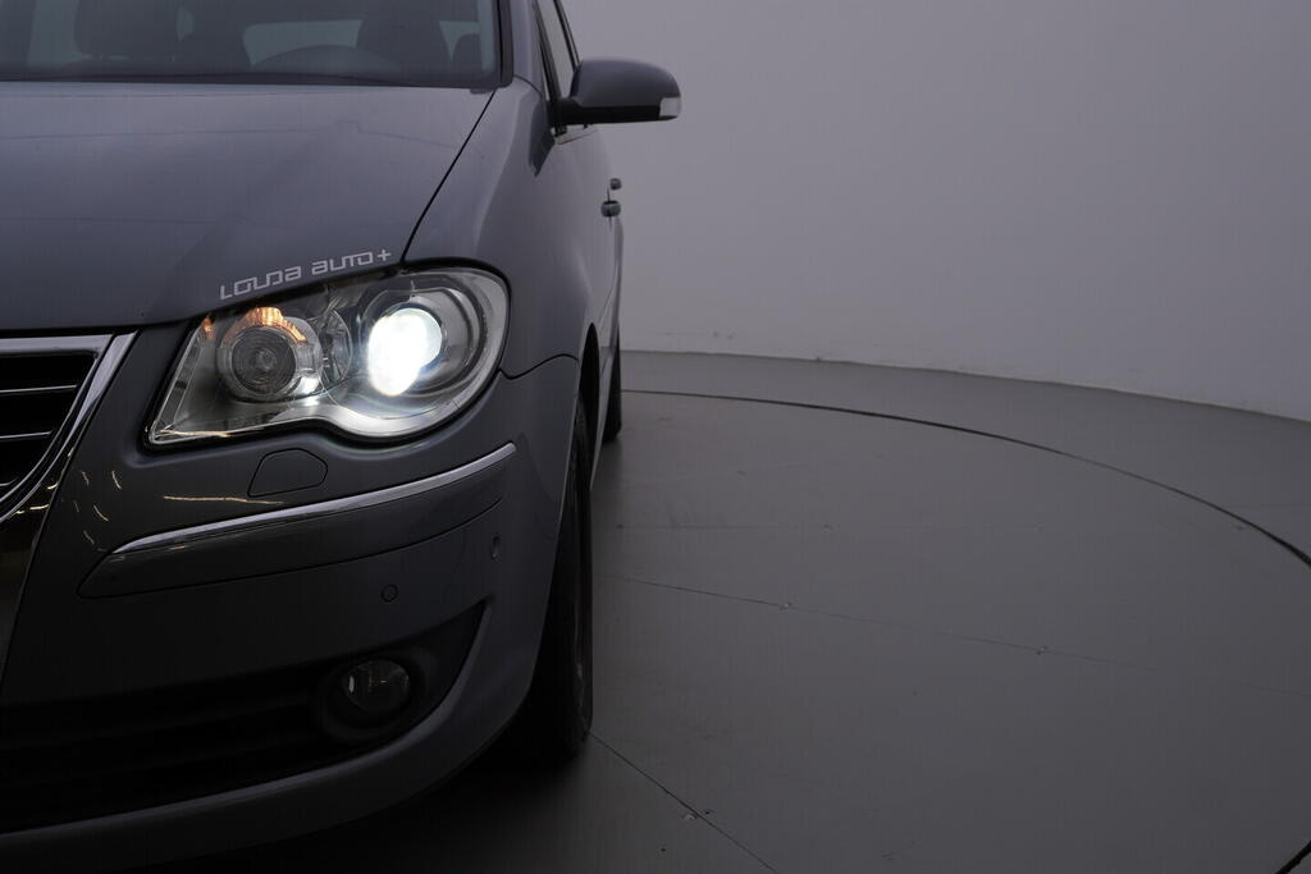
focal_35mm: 36
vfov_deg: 36.9
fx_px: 1311
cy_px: 437
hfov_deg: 53.1
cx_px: 656
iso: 125
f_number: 5.6
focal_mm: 24
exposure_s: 1/160
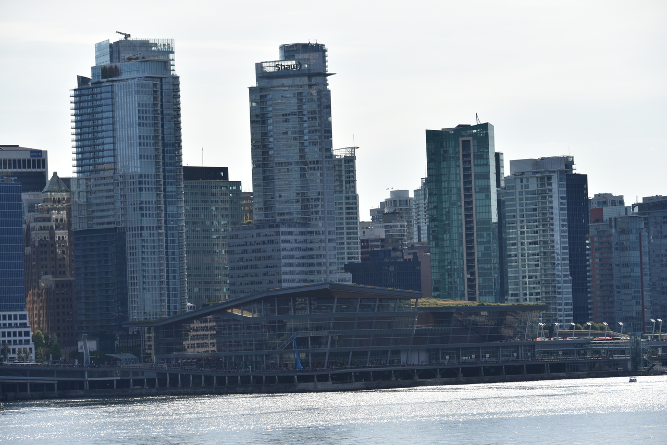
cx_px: 334
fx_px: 2965
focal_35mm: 160
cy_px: 222
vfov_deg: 8.6
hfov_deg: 12.8
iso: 100
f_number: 9
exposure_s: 1/320
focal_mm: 160
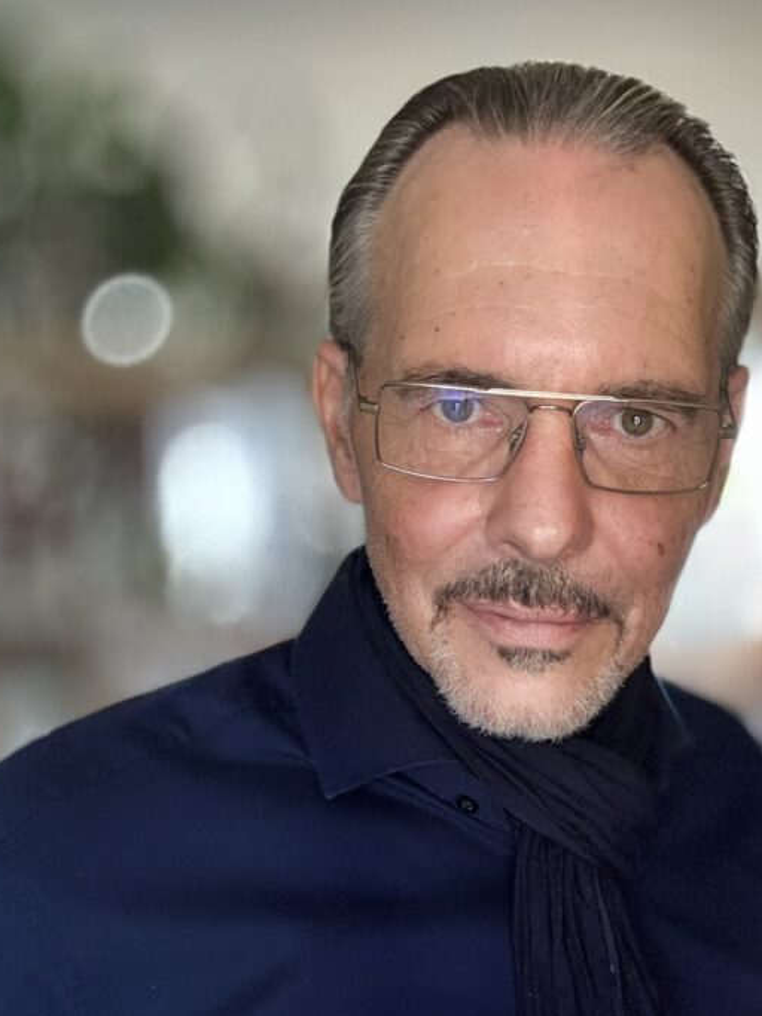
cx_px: 503
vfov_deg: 41.5
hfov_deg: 31.9
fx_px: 1321
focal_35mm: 45
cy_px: 677
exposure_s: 1/59
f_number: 1.9
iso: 320
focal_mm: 2.69
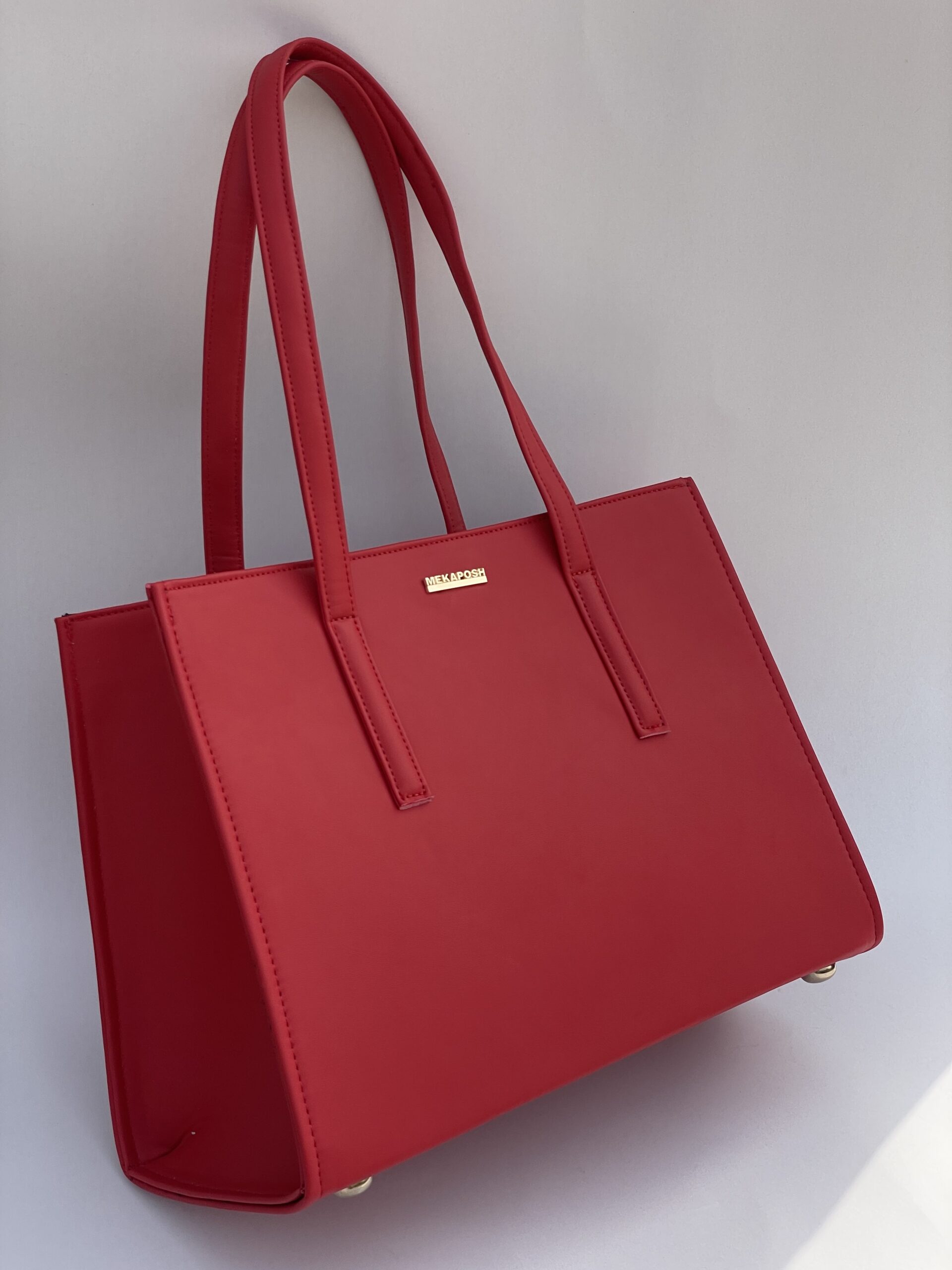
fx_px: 1907
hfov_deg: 28.0
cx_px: 476
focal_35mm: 52
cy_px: 635
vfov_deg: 36.8
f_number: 2
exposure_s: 1/978
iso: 32
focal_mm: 6
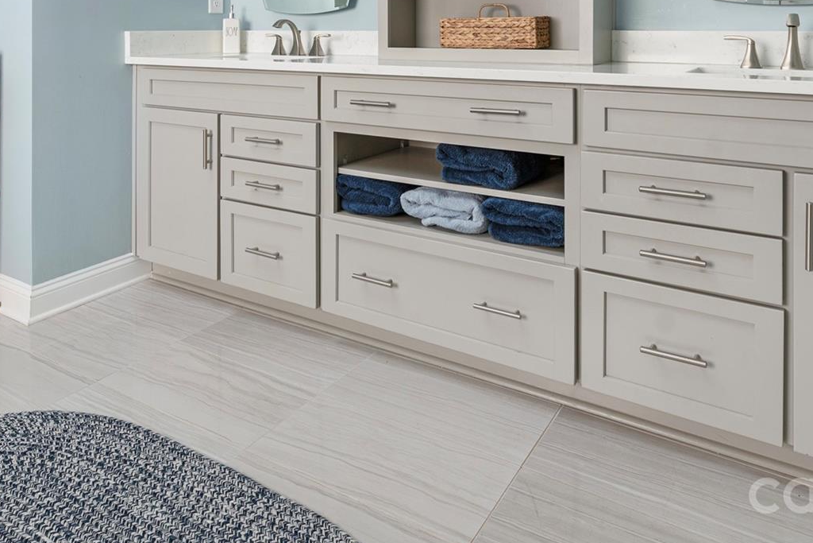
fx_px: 632
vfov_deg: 41.5
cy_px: 23
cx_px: 385
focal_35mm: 28
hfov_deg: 65.4
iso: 320
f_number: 6.3
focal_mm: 14
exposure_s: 1/15
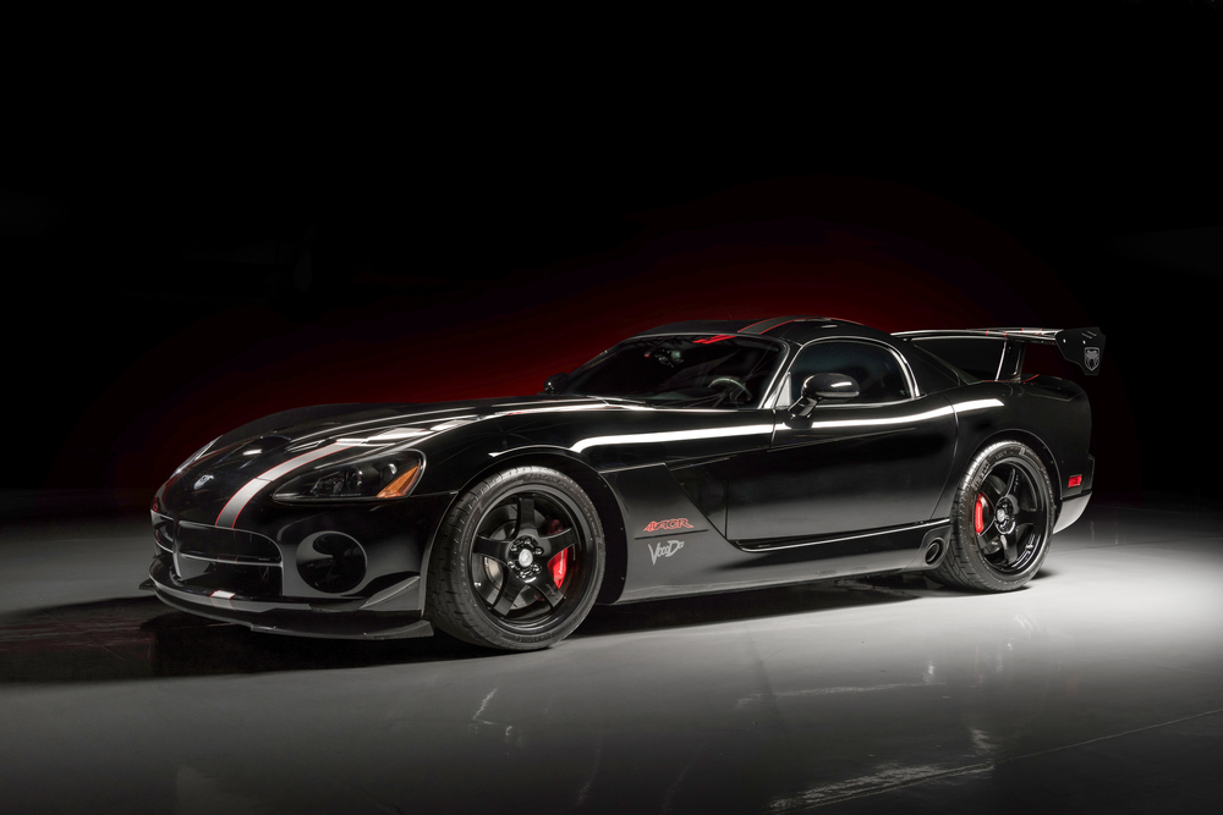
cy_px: 408
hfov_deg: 48.5
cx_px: 612
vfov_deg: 33.4
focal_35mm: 40
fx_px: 1359
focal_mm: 40
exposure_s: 1/200
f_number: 13
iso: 400
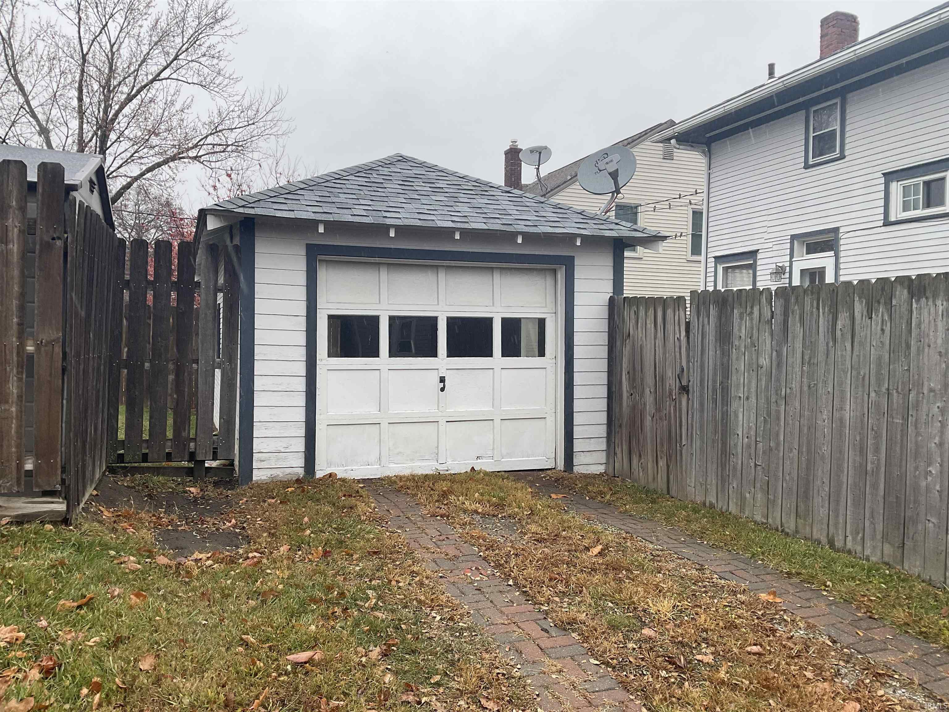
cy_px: 356
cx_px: 474
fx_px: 795
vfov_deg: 48.2
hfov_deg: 61.7
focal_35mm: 29
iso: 16
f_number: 1.8
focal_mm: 3
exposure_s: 1/422
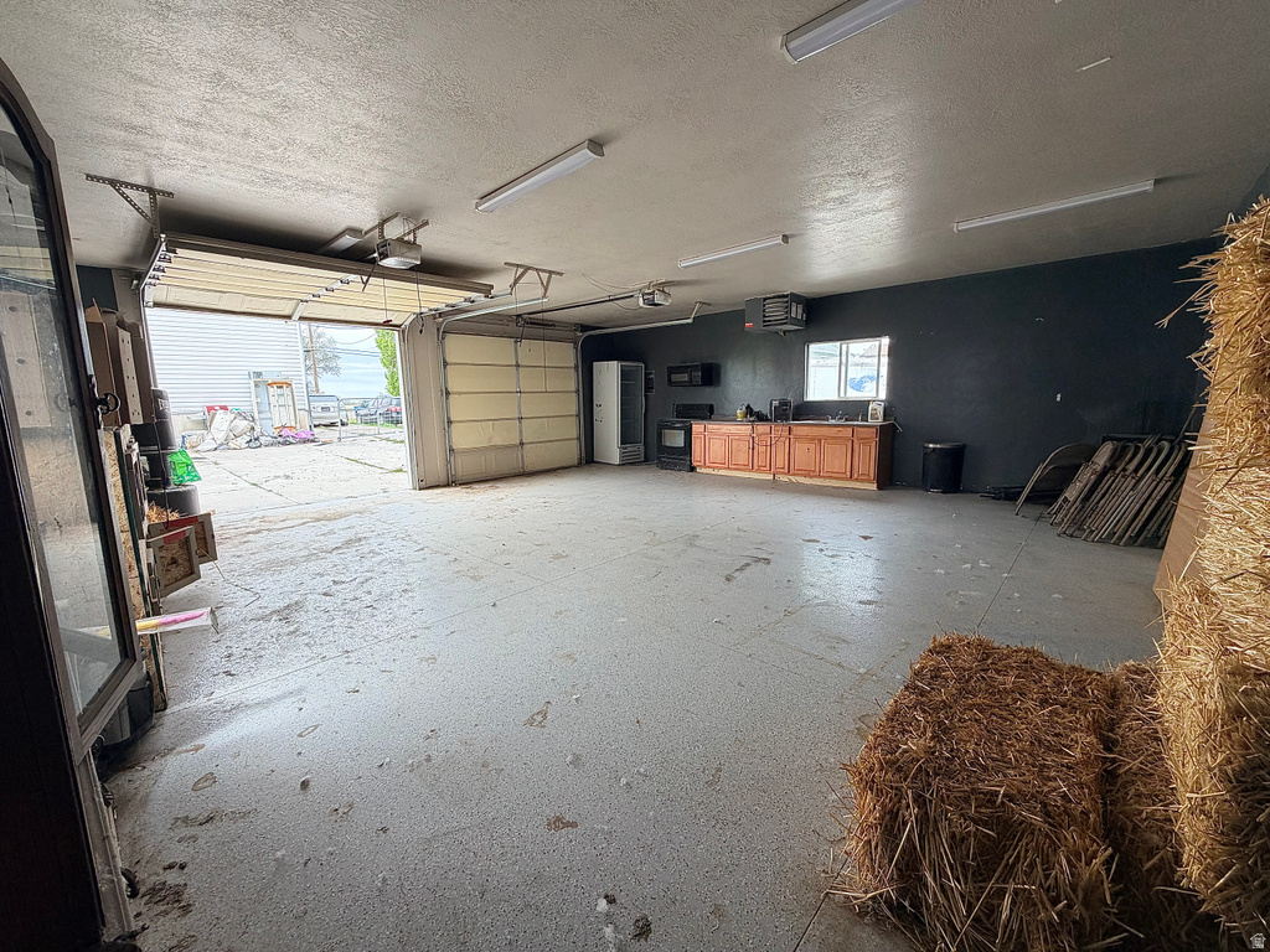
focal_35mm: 14
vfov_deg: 85.7
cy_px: 476
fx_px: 514
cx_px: 635
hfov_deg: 102.1
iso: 50
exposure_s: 1/134
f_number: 2.2
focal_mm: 2.22
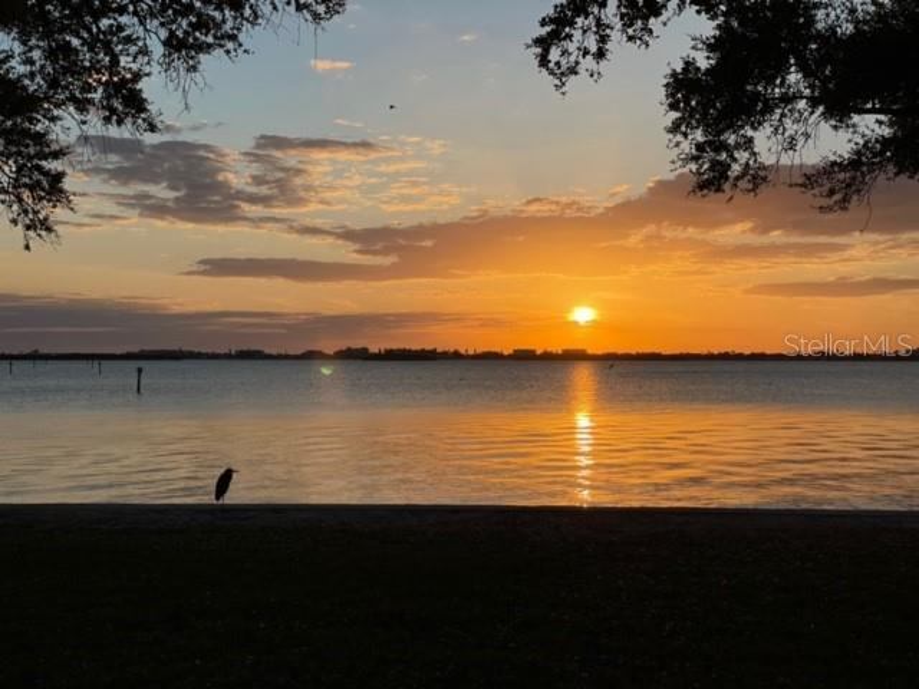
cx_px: 460
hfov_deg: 36.8
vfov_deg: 28.0
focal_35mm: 52
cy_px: 344
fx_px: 1381
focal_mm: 6
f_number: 2
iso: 25
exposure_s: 1/3984
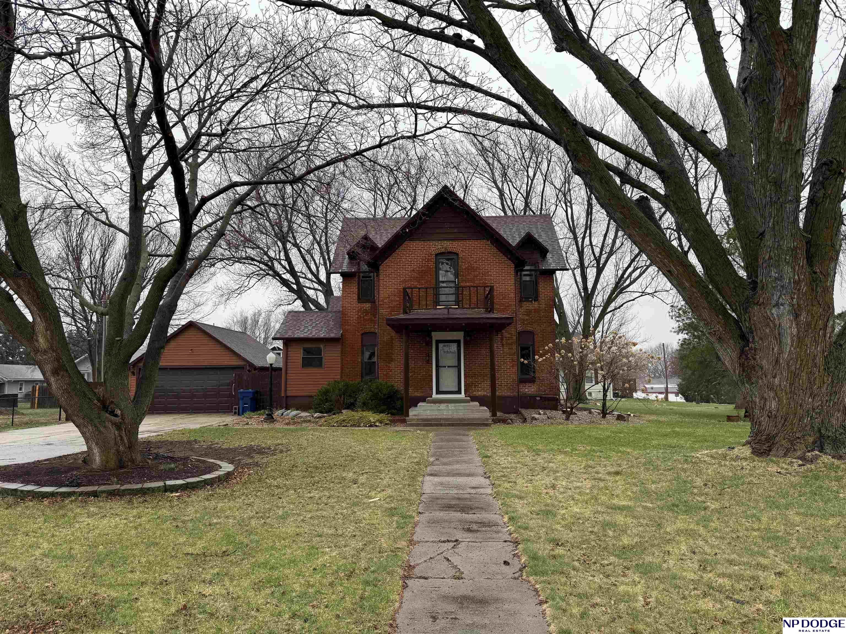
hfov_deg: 71.6
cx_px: 423
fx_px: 587
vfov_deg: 56.8
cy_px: 317
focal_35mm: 24
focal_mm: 6.76
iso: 100
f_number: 1.78
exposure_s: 1/979
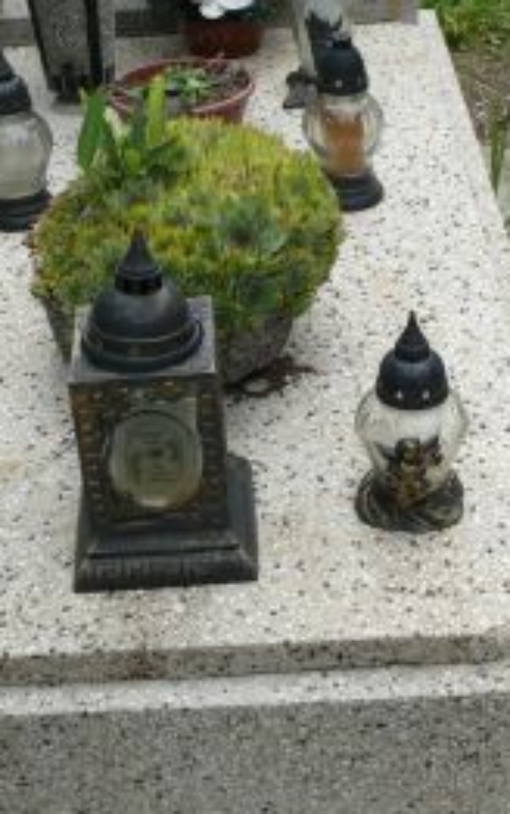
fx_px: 1511
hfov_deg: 19.1
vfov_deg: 30.2
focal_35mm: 68
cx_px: 190
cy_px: 395
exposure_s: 1/200
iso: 100
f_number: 5.6
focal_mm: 7.4
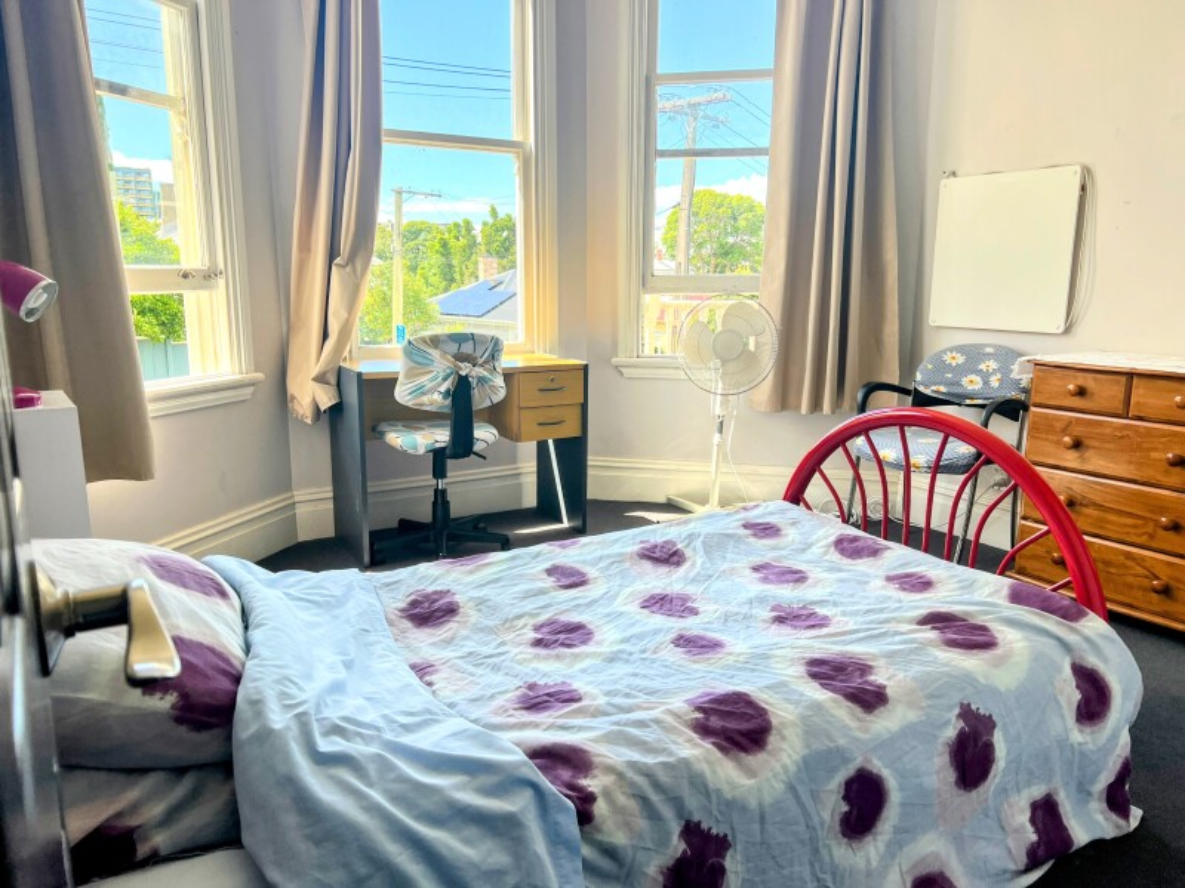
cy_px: 444
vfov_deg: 53.1
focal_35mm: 26
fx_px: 890
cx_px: 592
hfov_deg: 67.3
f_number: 1.5
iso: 50
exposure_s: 1/528
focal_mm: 5.7
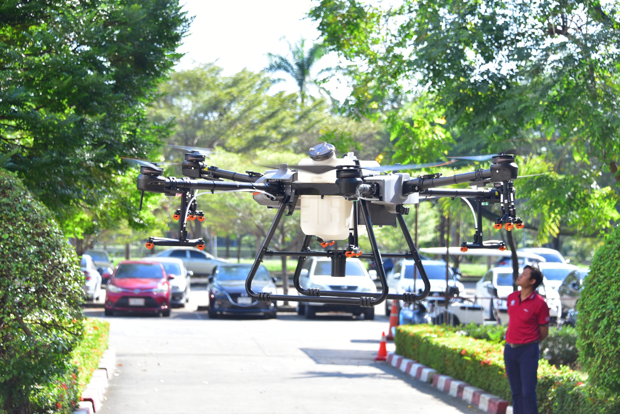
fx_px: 1551
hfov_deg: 22.6
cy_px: 207
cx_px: 310
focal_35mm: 90
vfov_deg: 15.2
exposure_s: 1/250
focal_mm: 90
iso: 250
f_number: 5.6
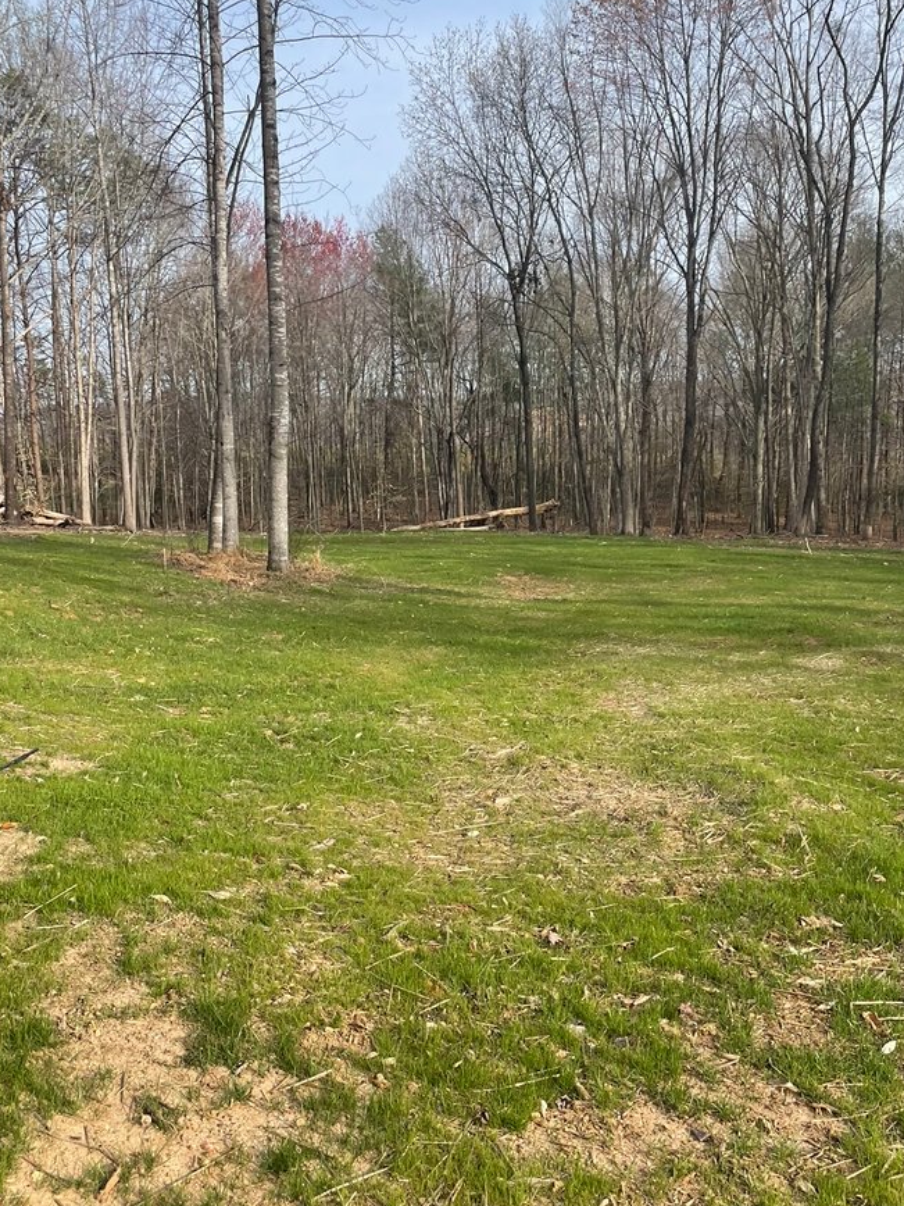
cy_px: 626
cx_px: 444
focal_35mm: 34
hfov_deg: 41.8
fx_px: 1184
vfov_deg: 53.9
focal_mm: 4.2
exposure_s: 1/1689
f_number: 1.6
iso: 32
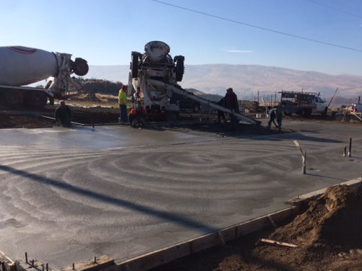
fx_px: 387
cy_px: 154
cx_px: 218
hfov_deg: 49.8
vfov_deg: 38.6
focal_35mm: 37
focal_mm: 4.15
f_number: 2.2
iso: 32
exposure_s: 1/3425
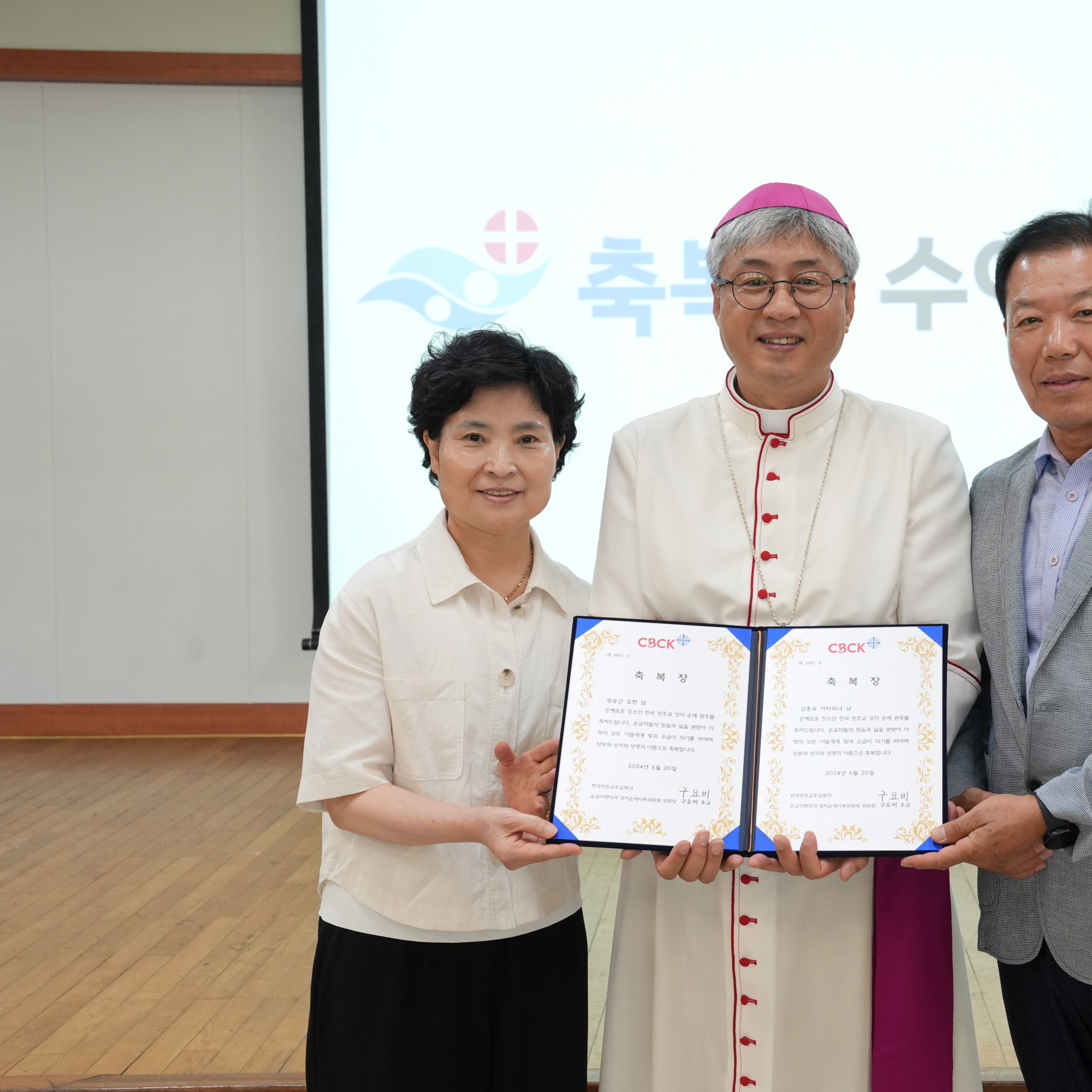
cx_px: 783
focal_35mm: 59
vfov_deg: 29.1
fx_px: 2106
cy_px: 544
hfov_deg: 28.7
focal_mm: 46
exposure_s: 1/50
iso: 1250
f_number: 7.1
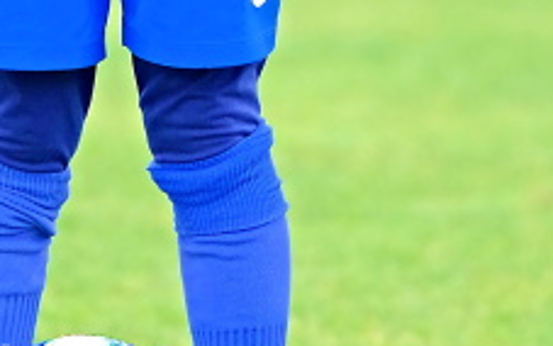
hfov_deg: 3.4
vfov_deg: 2.2
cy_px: -247
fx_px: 9196
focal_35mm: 610
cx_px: 84
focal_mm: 129.2
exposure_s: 1/250
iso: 800
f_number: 2.8
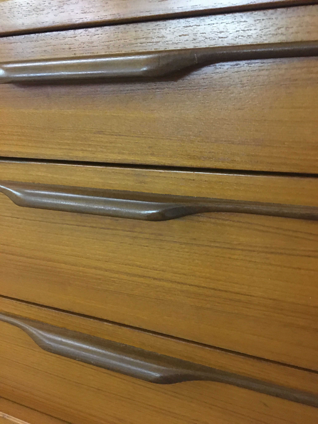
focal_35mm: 29
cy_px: 212
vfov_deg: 61.7
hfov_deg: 48.2
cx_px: 159
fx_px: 355
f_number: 2.2
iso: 320
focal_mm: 4.15
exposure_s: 1/17
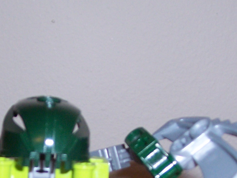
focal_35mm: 102
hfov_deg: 19.1
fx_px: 699
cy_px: 192
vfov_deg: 14.2
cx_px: 59
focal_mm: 7
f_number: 3
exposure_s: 1/60
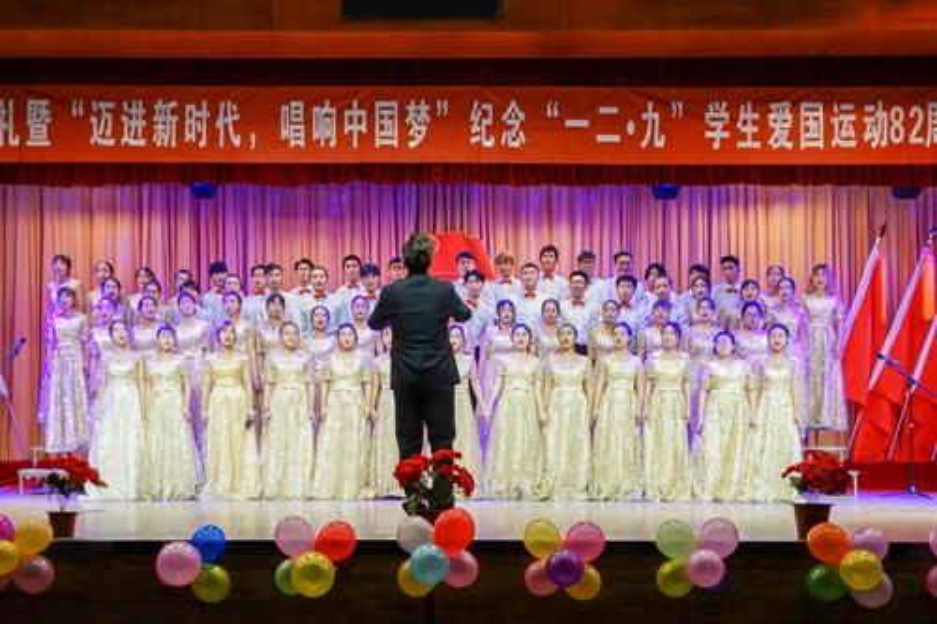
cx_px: 468
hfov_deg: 50.7
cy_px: 312
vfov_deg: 35.0
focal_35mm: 38
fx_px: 989
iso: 1250
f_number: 4
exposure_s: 1/160
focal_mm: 38
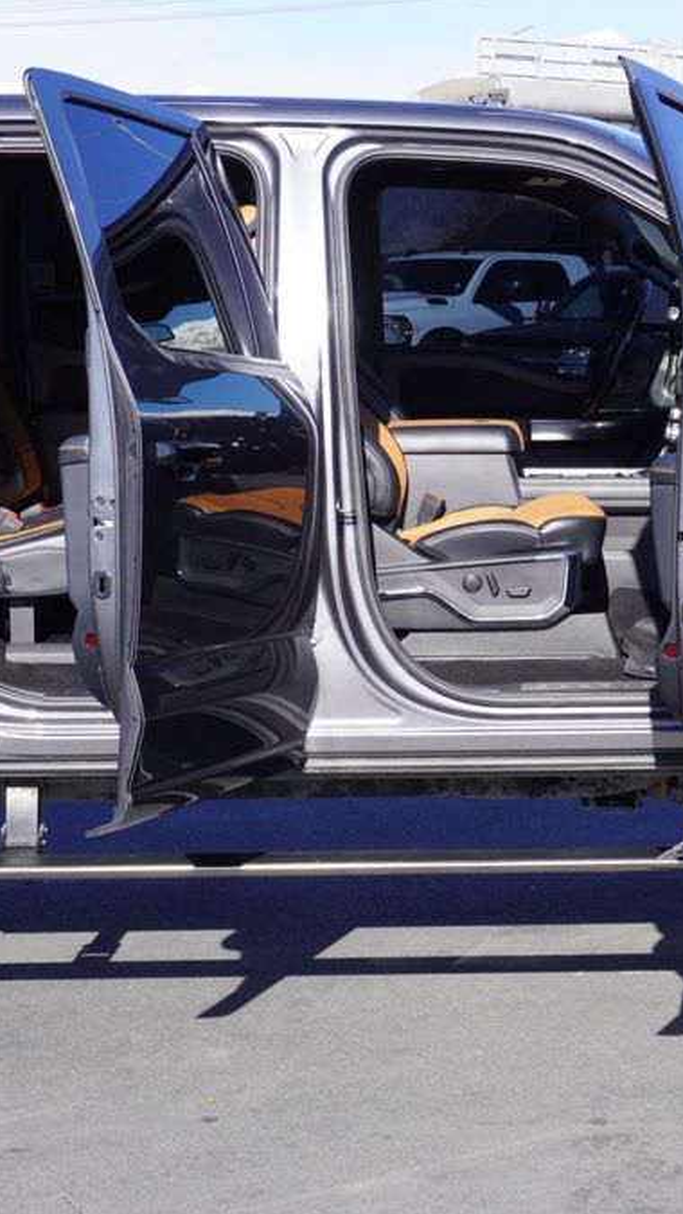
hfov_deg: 14.8
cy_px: 609
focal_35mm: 81
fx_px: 2609
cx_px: 618
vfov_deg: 26.2
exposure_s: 1/100
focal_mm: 34
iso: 100
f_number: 9
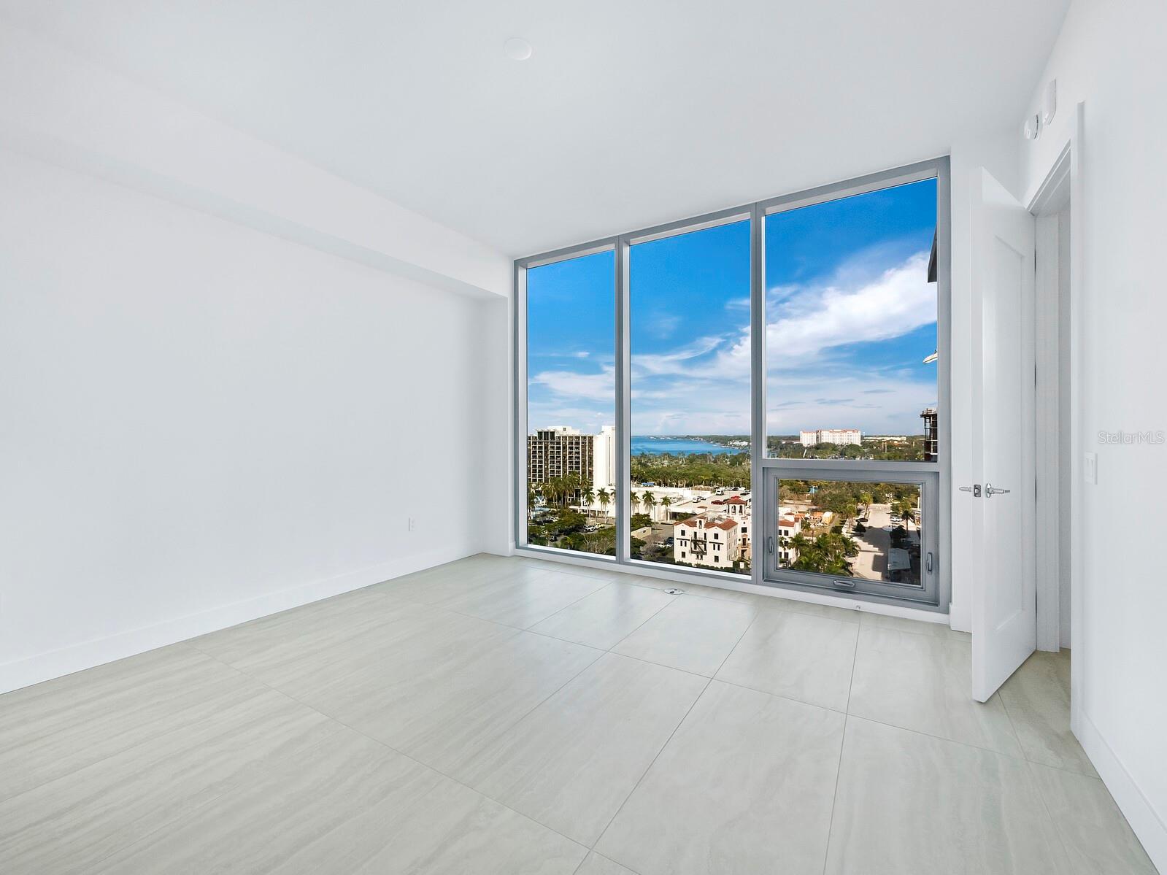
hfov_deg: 102.1
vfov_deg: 85.7
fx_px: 472
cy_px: 438
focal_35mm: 14
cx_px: 584
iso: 400
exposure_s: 1/60
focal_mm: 7
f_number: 10
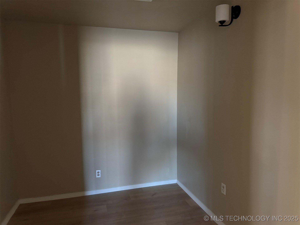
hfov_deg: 71.6
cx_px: 150
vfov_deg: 56.8
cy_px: 112
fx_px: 208
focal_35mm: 24
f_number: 1.78
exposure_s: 1/30
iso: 800
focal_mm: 6.76
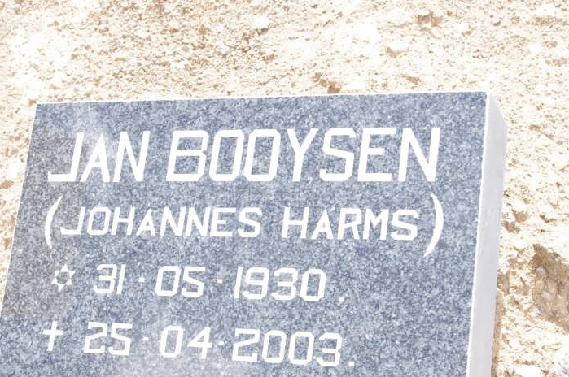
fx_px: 1247
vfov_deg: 17.2
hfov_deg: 25.7
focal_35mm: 79
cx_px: 334
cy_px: 256
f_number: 11
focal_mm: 30.63
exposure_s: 1/125
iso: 800
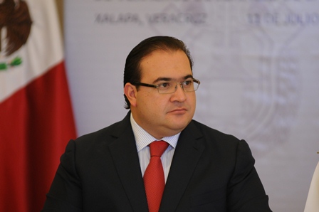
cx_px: 160
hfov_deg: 6.9
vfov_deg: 4.6
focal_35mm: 300
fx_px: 2656
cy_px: 106
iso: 1000
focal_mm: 200
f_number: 2.8
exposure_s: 1/200
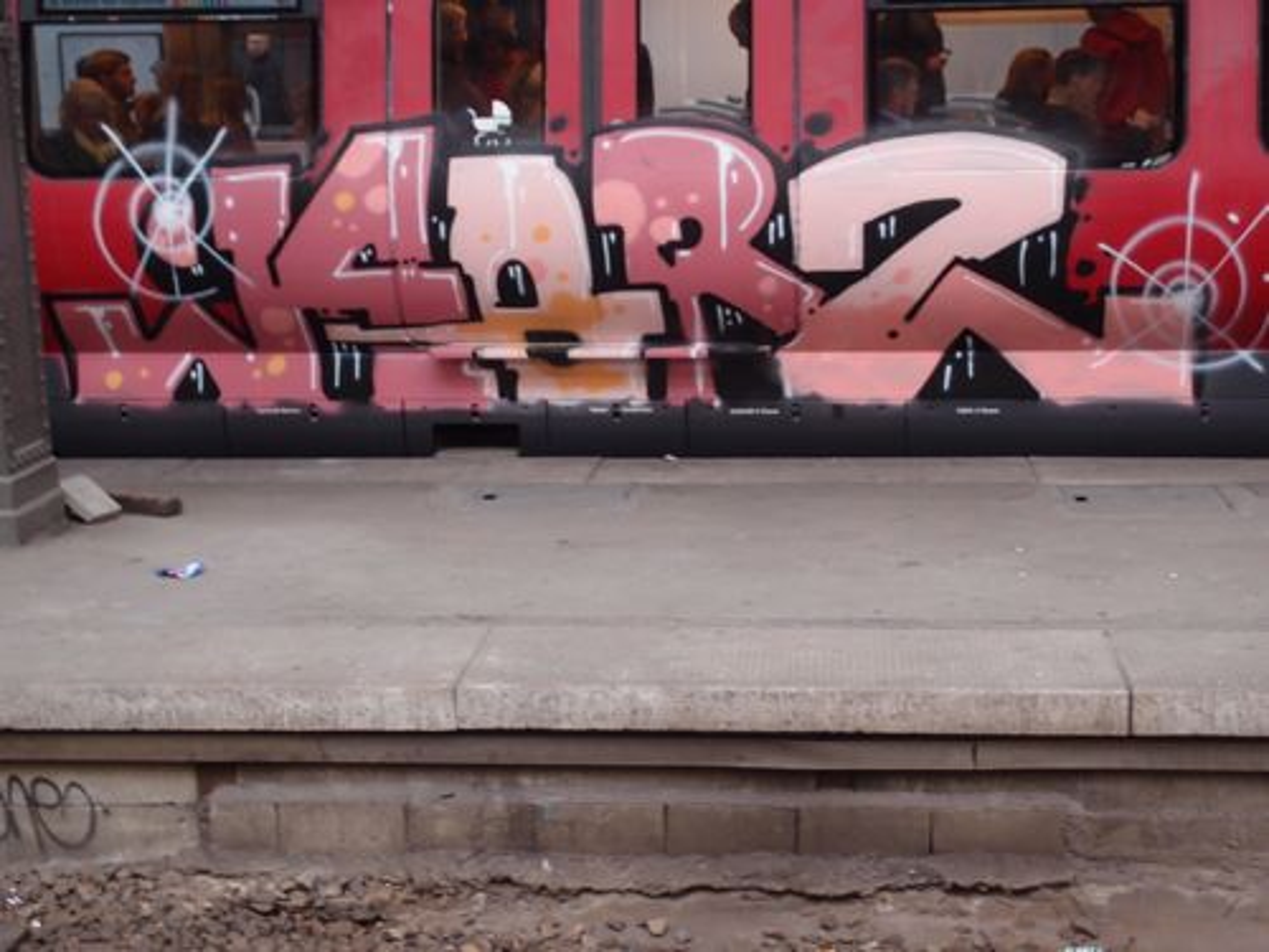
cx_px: 634
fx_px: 2016
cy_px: 476
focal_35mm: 55
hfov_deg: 34.9
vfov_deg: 26.6
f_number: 2.1
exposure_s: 1/30
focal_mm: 11.84
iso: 200
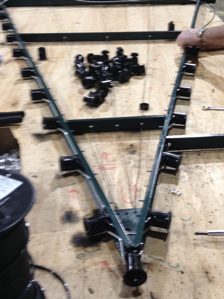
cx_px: 152
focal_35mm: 56
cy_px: 128
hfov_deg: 25.9
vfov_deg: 34.3
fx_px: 483
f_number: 2.4
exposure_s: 1/20
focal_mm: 4.28
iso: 100
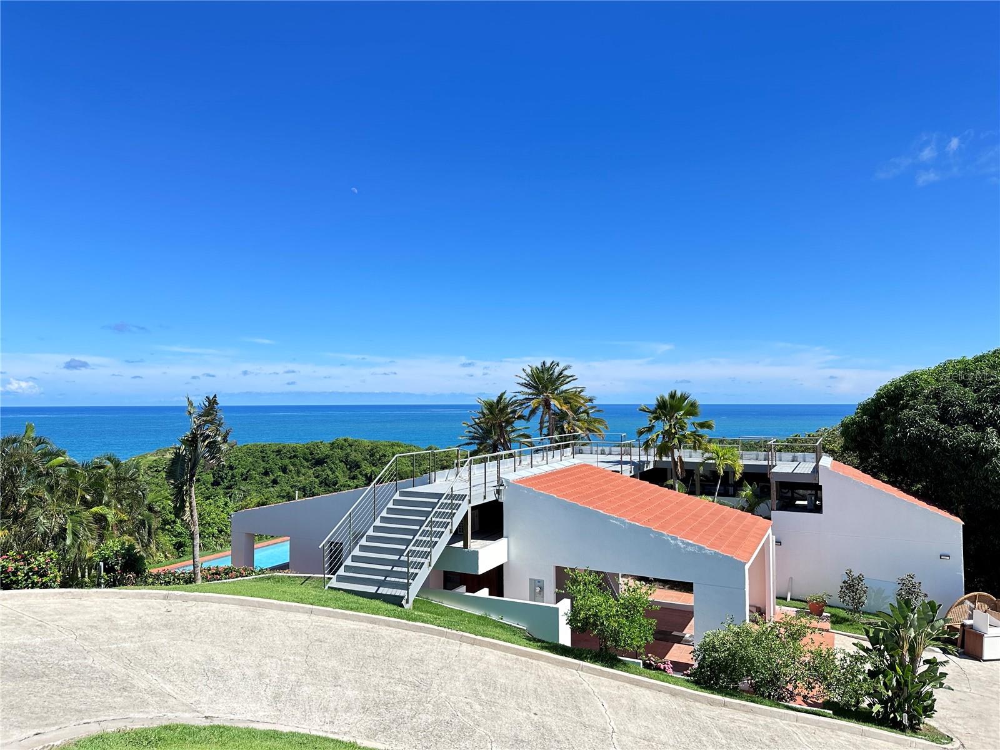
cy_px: 375
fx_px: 693
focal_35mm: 24
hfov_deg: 71.6
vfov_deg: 56.8
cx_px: 500
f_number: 1.78
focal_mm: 6.86
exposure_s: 1/1613
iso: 80
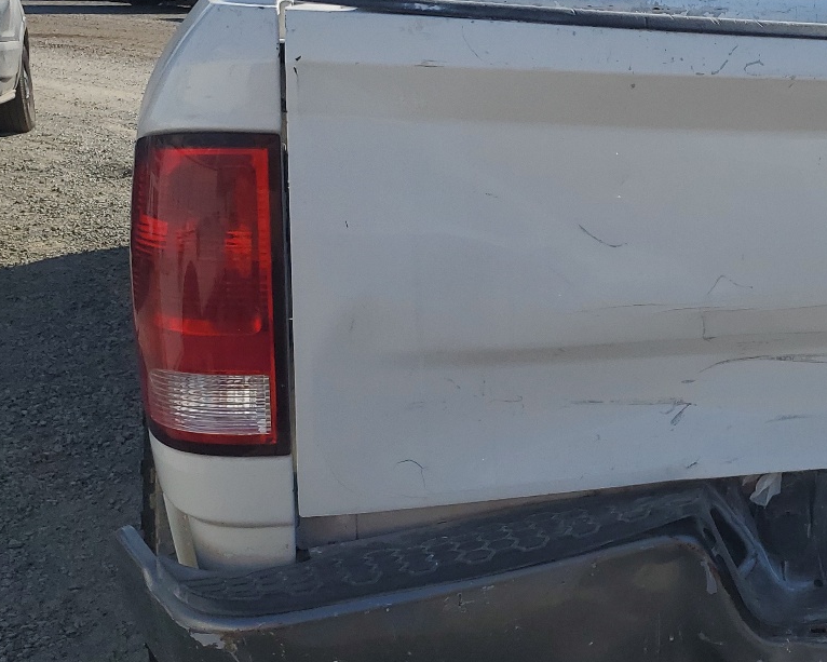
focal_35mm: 53
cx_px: 772
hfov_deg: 33.2
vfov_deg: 28.6
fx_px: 1297
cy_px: 316
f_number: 1.5
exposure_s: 1/5000
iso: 50
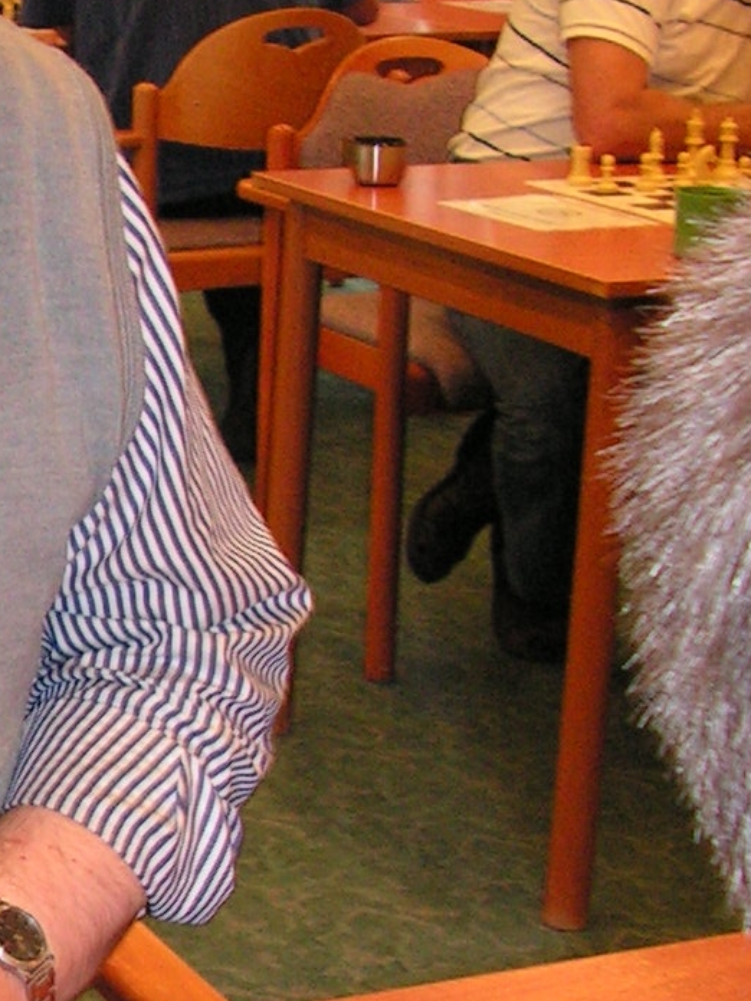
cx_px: -305
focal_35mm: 106
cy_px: 692
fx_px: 3066
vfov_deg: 18.5
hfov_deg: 13.3
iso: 200
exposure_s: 1/40
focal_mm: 6
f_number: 3.2
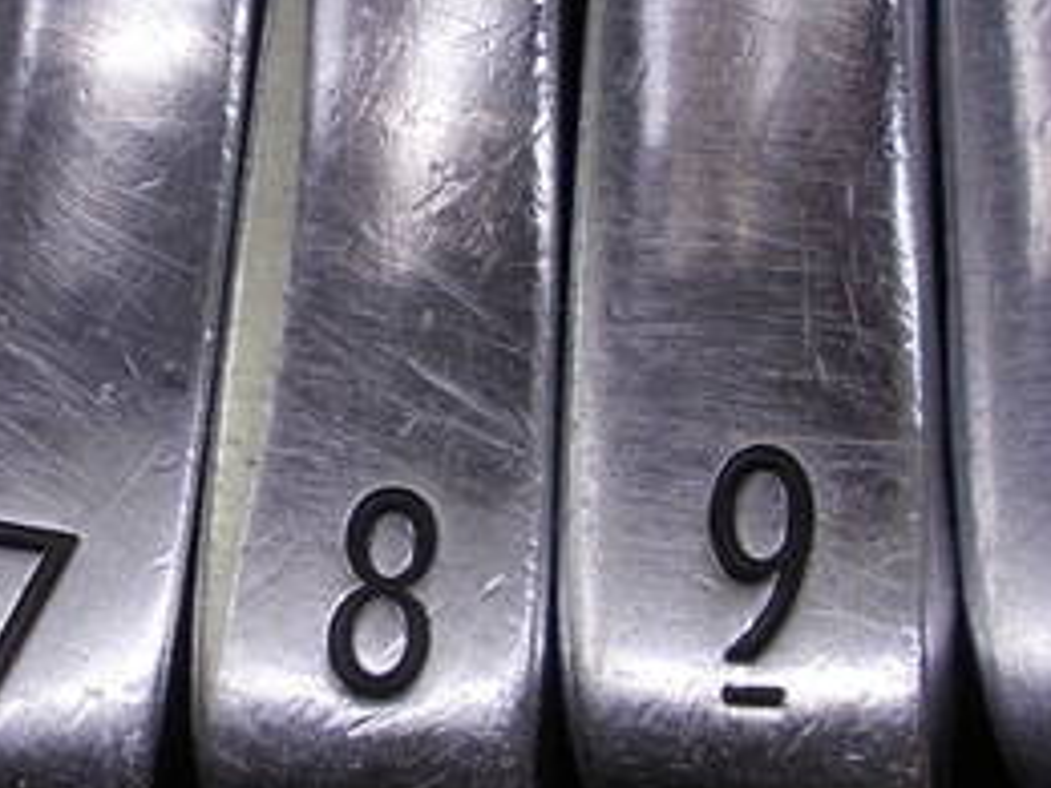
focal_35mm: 64
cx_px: 218
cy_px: 380
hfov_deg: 29.6
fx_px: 1943
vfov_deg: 22.9
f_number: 3.2
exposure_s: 1/30
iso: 80
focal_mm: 4.6
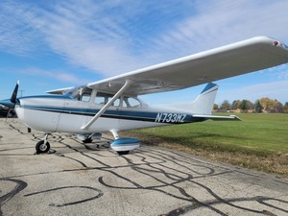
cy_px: 104
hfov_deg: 63.4
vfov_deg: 49.7
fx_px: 233
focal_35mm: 28
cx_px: 154
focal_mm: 6.7
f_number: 1.8
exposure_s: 1/1000
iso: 16
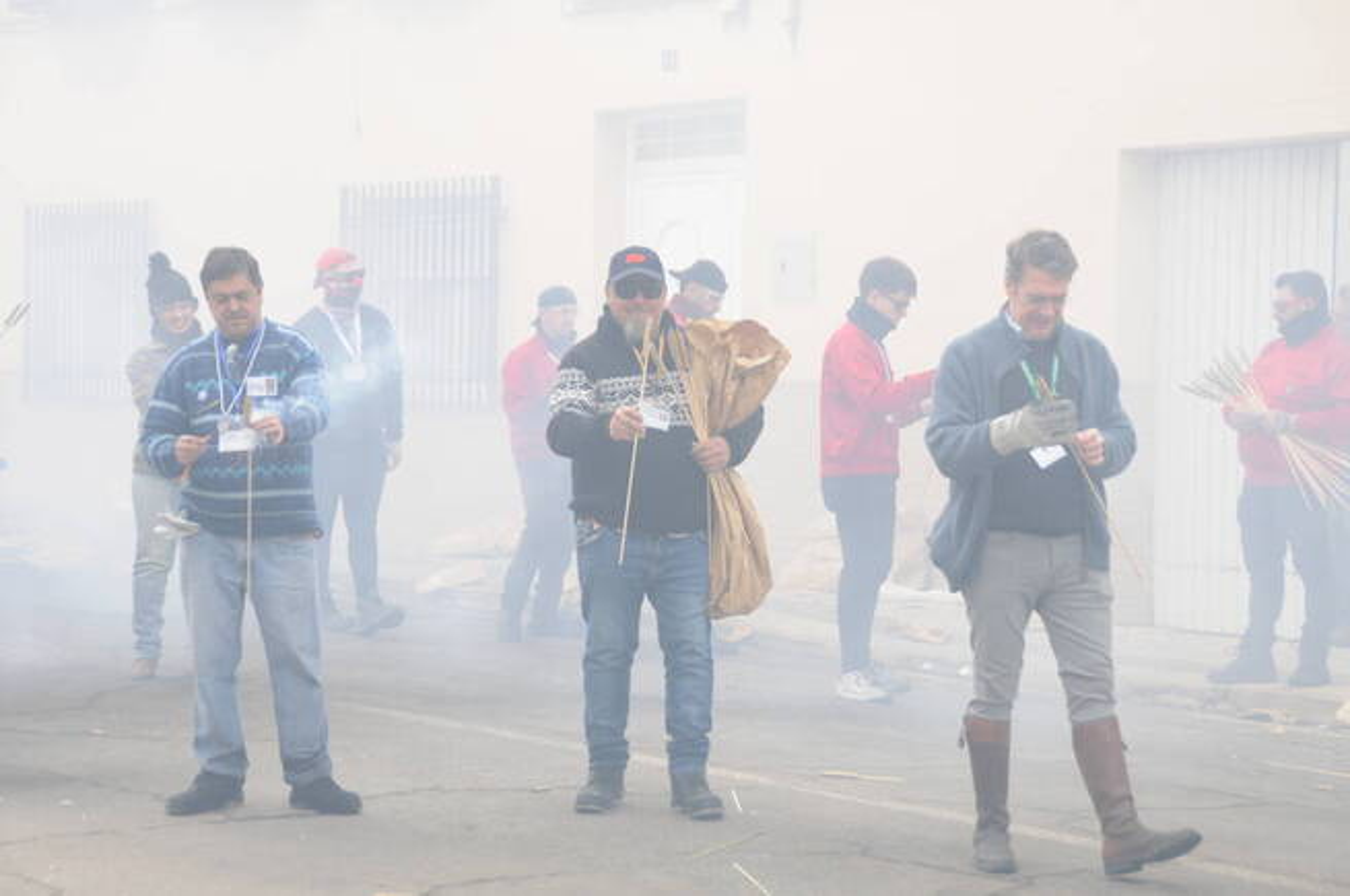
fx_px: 3820
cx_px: 675
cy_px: 448
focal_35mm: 102
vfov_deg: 13.4
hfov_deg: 20.0
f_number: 5.3
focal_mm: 68
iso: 400
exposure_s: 1/320
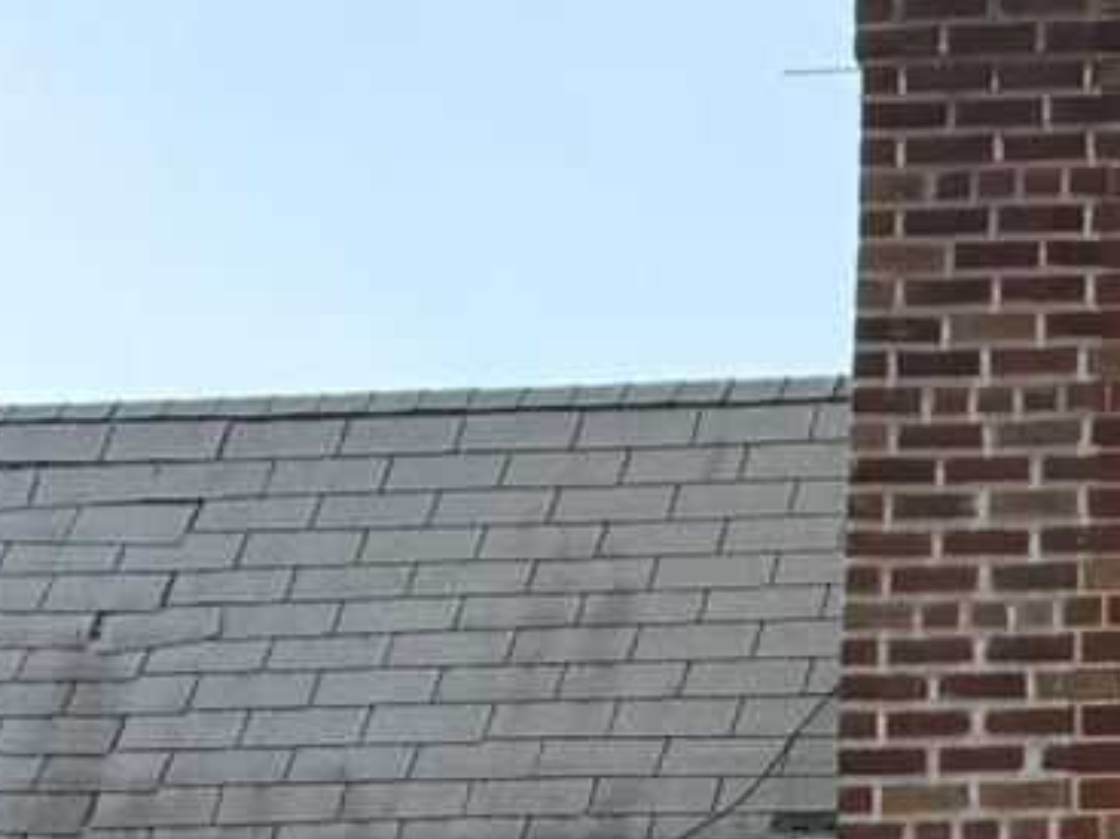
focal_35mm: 134
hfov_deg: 12.9
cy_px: 2096
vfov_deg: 9.6
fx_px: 4334
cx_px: 2200
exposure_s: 1/2907
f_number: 1.78
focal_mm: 6.76
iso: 80
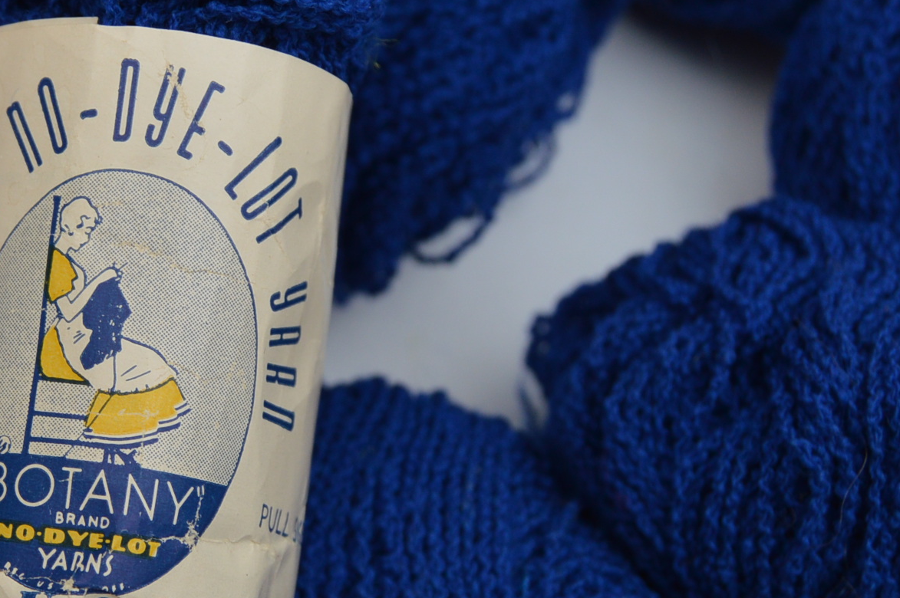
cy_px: 358
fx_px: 2498
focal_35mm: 100
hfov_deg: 19.8
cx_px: 5
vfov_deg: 13.7
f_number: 5
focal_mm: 26
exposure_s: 1/200
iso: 200
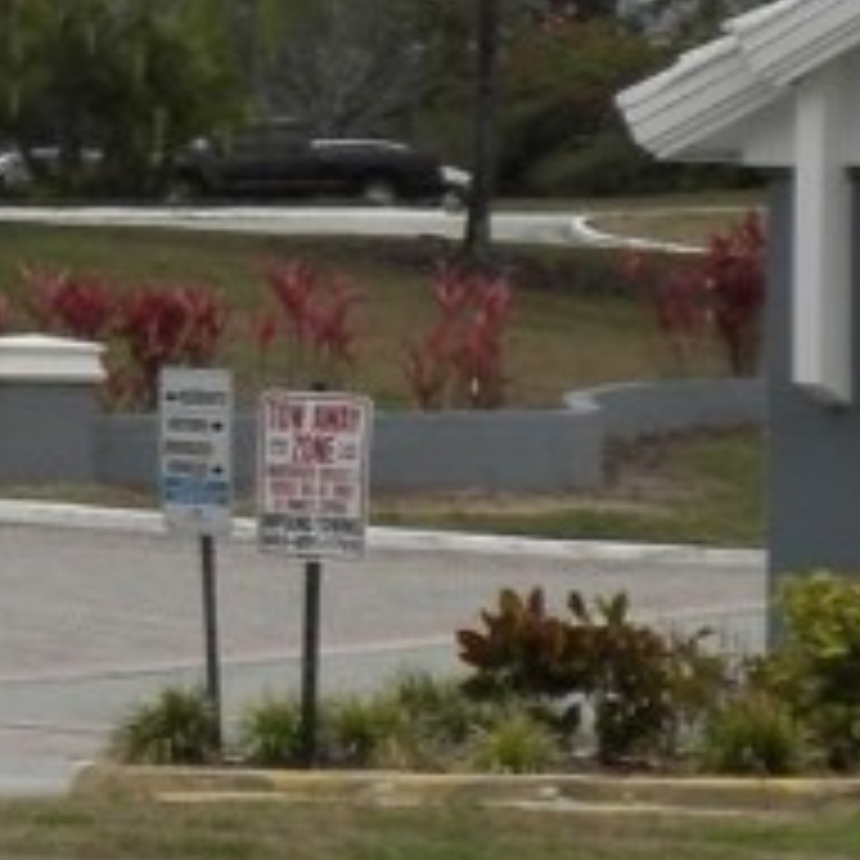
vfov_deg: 6.2
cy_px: 234
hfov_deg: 6.1
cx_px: -590
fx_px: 7983
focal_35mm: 284
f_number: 4.7
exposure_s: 1/260
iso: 64
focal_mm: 10.7
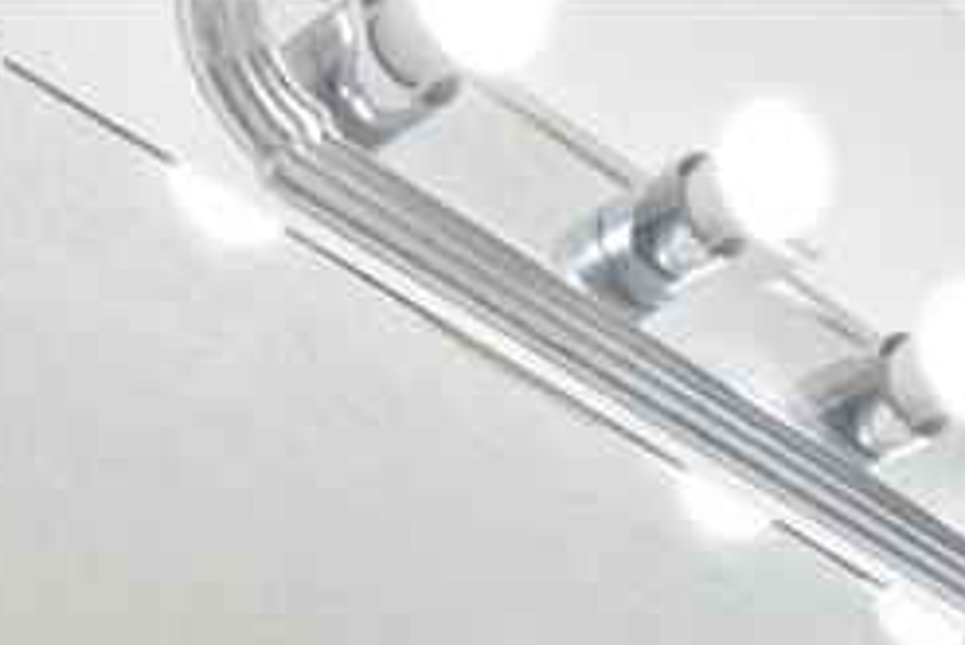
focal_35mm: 97
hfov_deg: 18.9
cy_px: 2072
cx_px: 1379
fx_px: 2602
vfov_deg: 9.8
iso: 200
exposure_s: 1/6
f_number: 9
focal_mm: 10
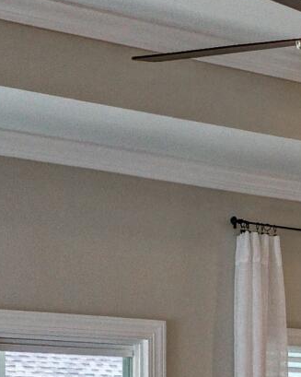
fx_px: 1264
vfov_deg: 16.4
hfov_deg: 12.8
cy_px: 433
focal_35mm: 113
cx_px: 457
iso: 400
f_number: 9
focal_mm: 11
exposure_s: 1/30
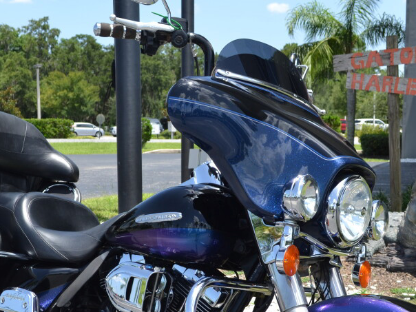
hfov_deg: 30.7
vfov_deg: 22.9
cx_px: 180
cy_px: 259
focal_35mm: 63
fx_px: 757
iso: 100
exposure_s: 1/200
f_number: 7.1
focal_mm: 22
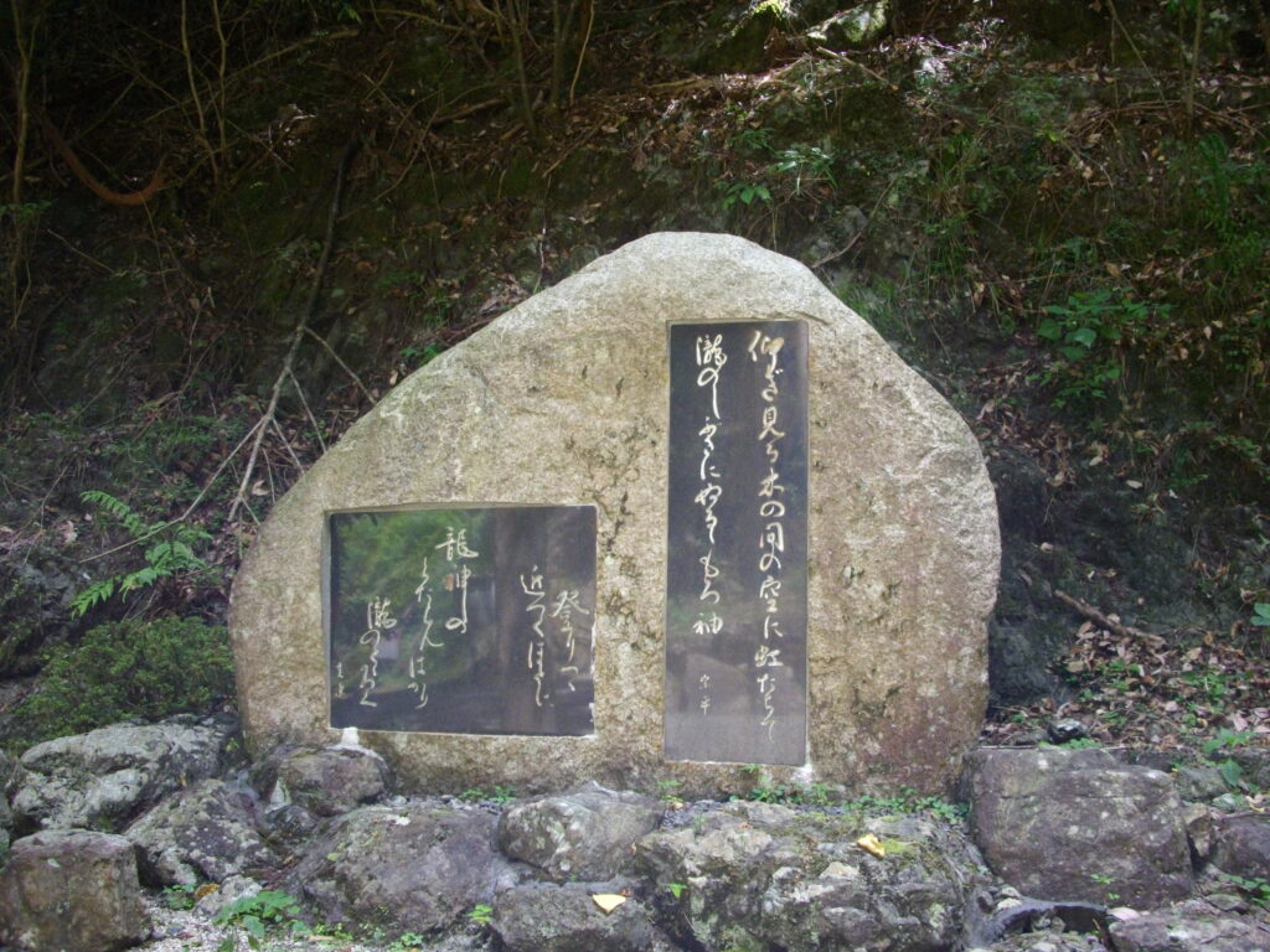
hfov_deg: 50.1
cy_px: 476
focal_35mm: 37
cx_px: 635
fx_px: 1357
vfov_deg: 38.7
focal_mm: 6.2
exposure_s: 1/125
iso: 200
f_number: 2.8
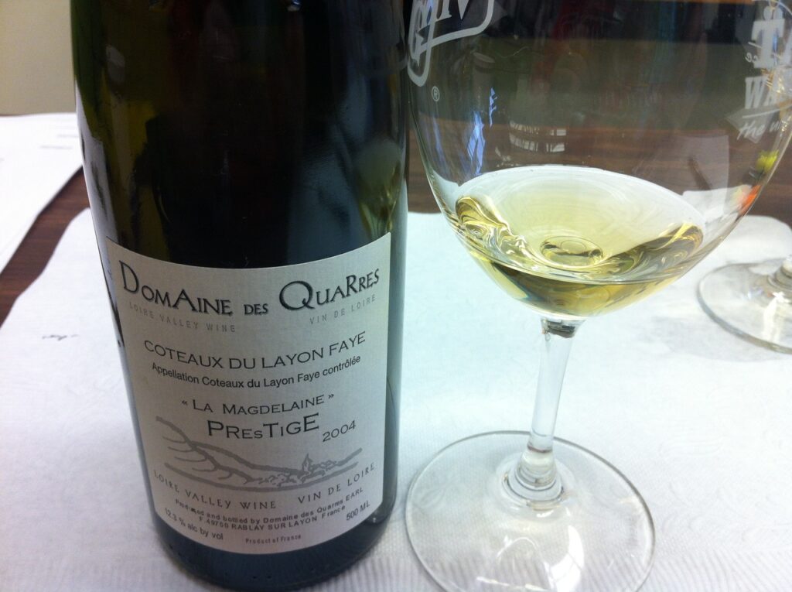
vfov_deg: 40.6
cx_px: 396
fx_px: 800
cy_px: 296
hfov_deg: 52.7
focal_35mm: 35
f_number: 2.8
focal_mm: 3.85
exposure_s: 1/40
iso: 80
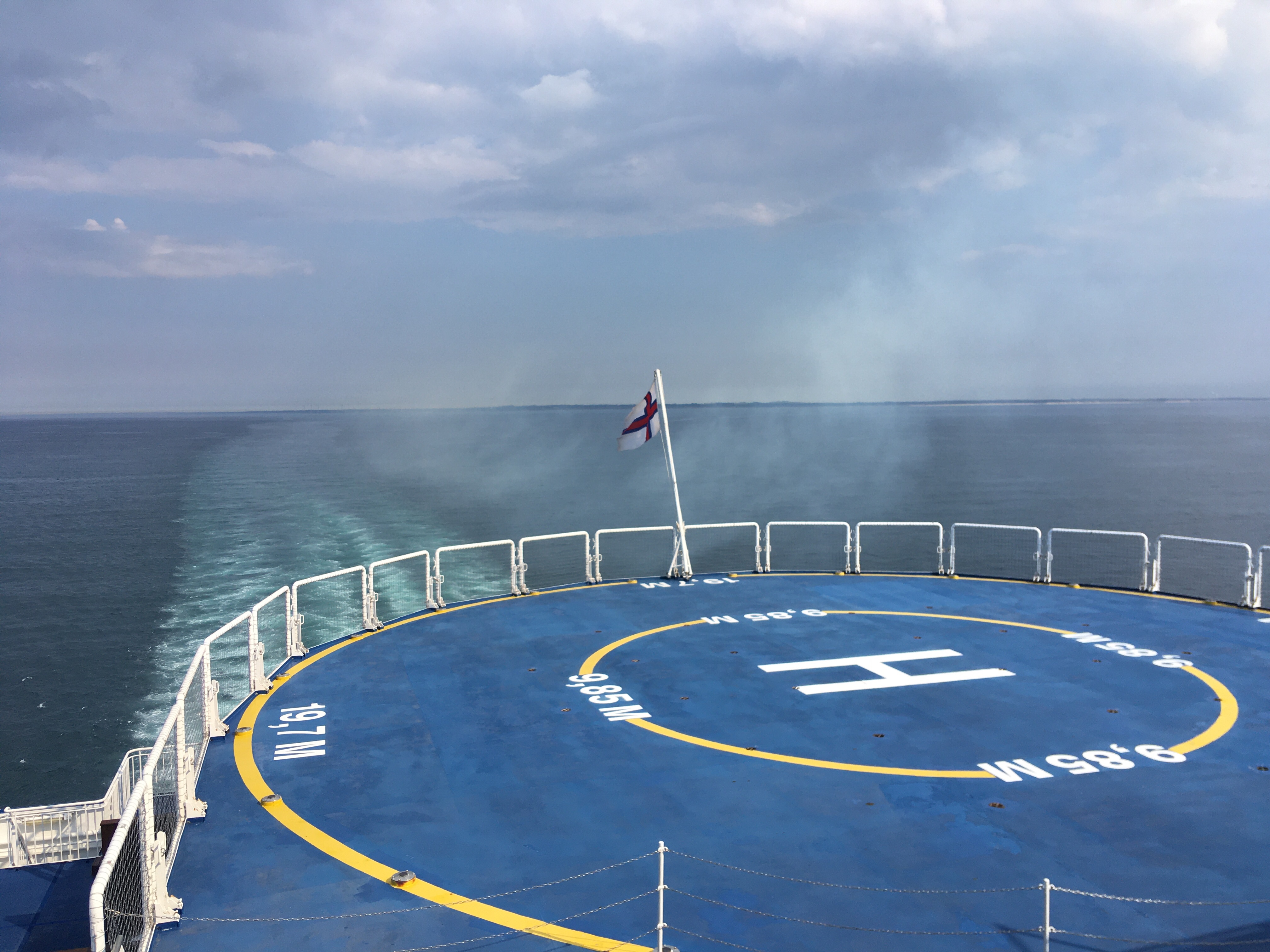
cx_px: 635
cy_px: 476
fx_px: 1064
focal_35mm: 29
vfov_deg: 48.2
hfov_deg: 61.7
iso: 25
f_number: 2.2
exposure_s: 1/2079
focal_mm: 4.15
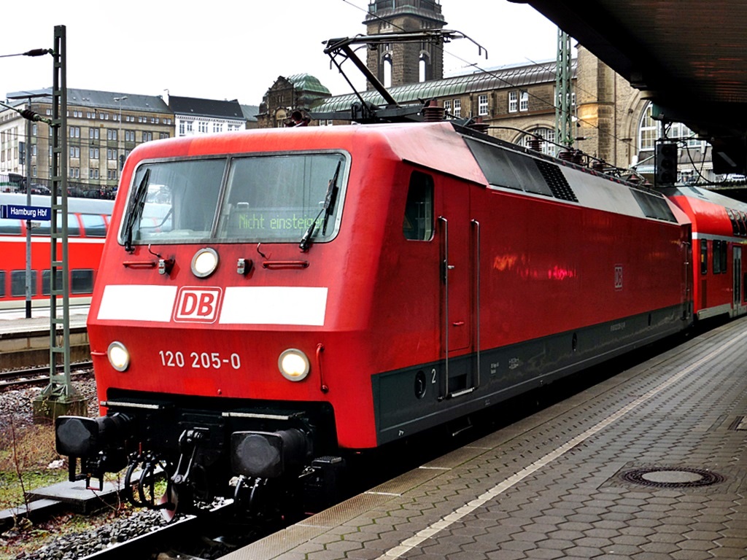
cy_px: 280
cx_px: 374
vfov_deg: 30.9
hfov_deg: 40.4
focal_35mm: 47
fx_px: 1014
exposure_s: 1/15
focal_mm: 8.5
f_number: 4.2
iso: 100
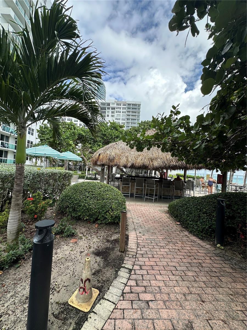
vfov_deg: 102.1
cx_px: 124
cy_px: 165
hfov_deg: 85.7
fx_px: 133
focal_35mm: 14
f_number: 2.2
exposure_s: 1/734
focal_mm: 2.22
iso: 40
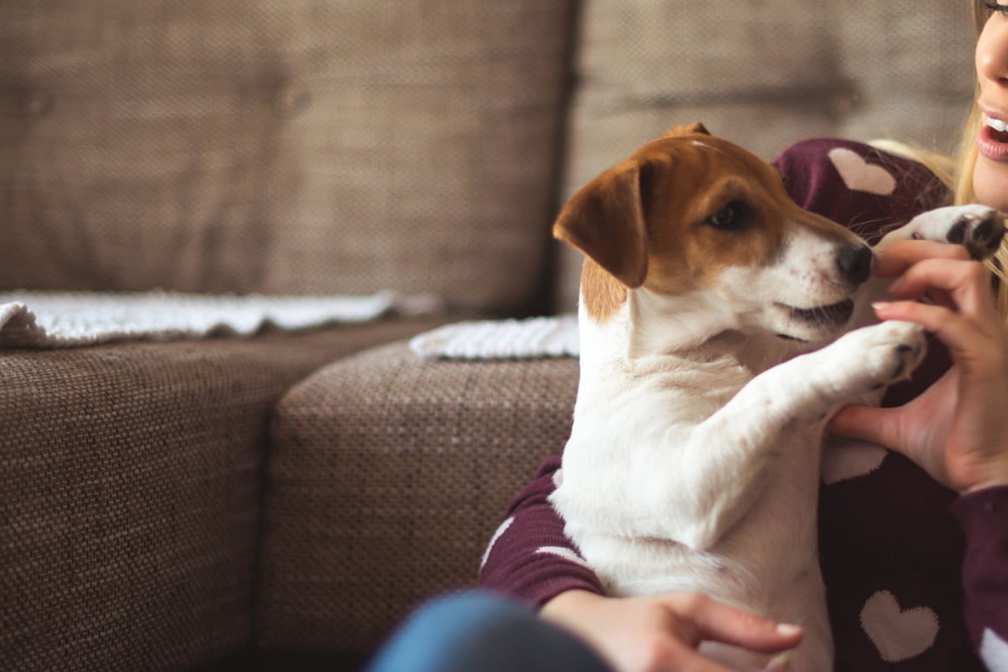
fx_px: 2268
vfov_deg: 16.8
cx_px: 683
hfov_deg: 24.9
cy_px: 398
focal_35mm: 81
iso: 320
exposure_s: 1/100
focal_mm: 50
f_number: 1.8
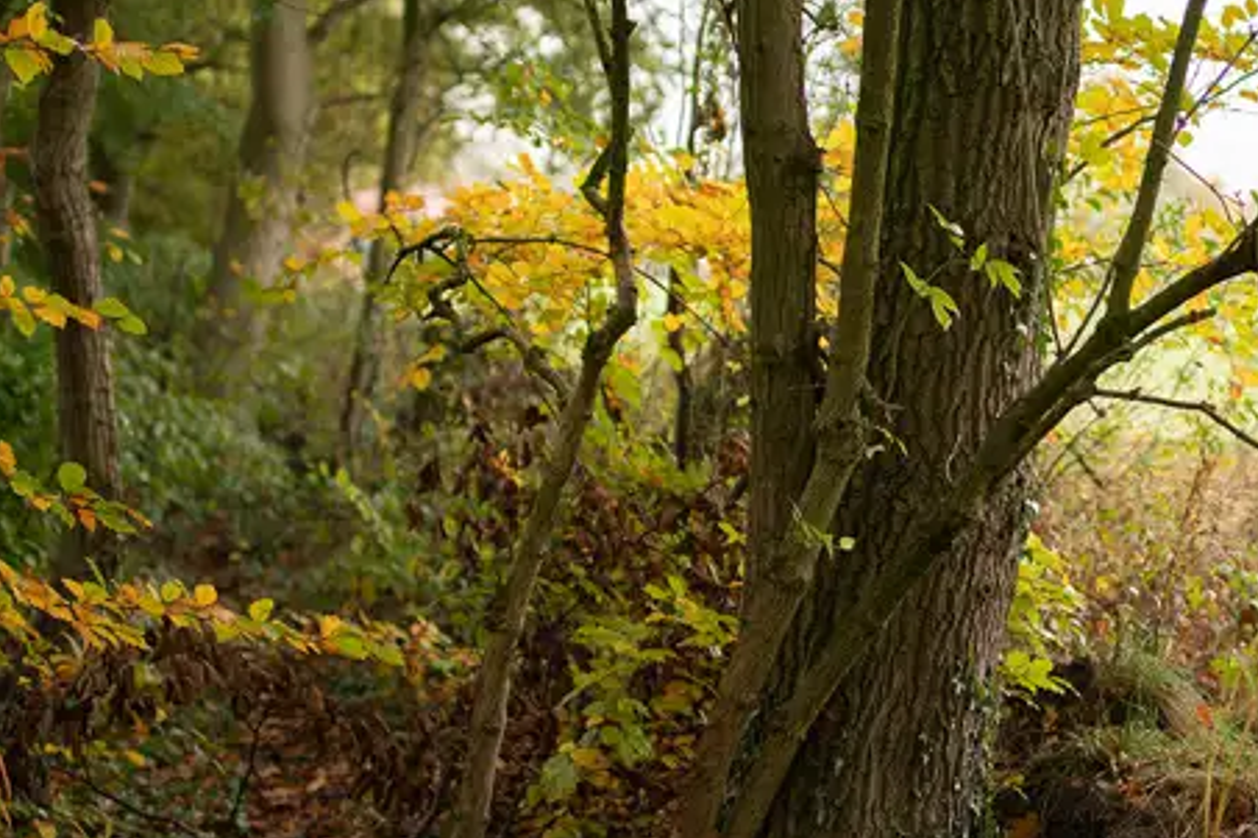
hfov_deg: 21.5
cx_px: 1108
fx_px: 3248
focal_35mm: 93
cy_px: 377
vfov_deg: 14.7
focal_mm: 35
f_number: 1.4
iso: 250
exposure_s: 1/250
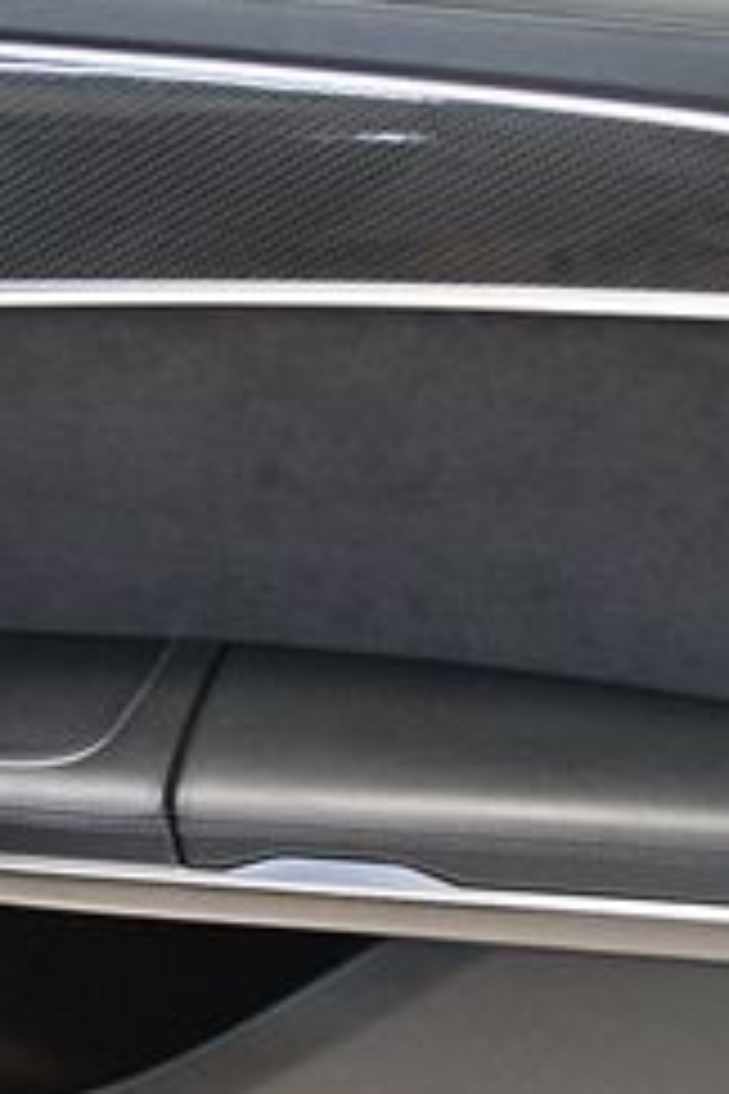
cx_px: -9
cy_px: 567
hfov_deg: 15.4
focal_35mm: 87
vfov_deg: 23.4
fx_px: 2642
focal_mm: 22
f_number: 3.8
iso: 3200
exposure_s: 1/80
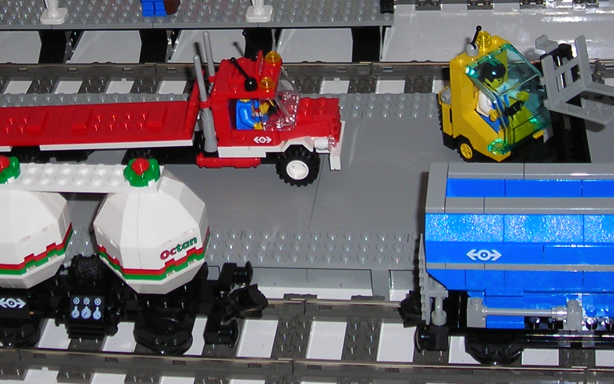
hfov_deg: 23.1
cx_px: 163
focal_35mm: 89
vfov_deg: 14.3
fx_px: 1489
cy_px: -49
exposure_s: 1/60.1
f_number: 3.2
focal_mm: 6.3
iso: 50
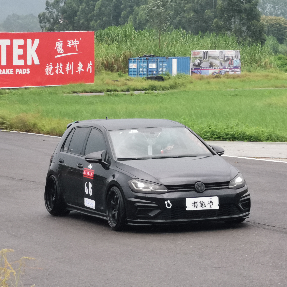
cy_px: 144
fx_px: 2017
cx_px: 179
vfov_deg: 8.1
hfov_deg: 8.1
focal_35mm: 215
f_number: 3.4
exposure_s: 1/478
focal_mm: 14.46
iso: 160
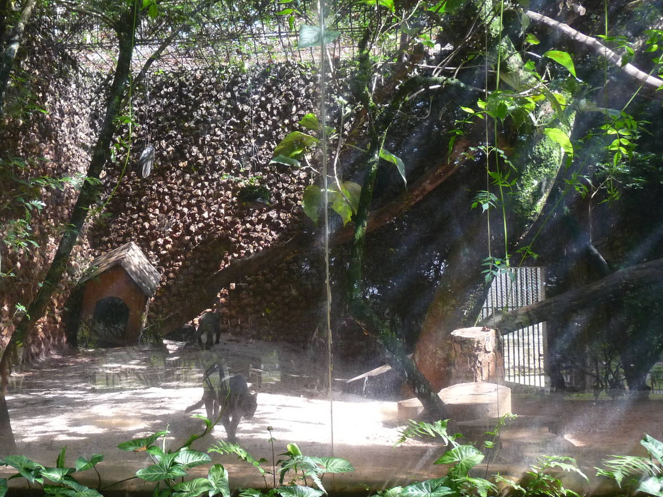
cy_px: 309
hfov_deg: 38.4
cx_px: 217
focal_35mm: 49
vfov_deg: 29.6
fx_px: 938
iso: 200
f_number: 3.7
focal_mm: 6
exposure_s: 1/125
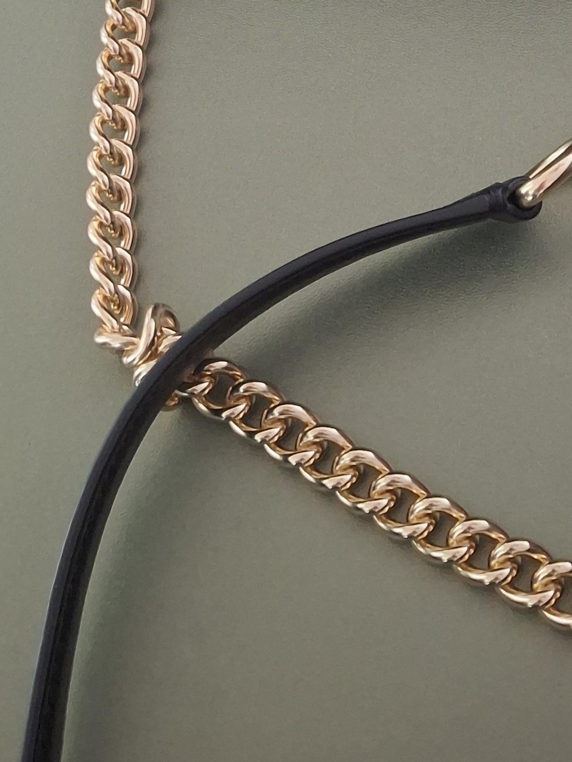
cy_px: -182
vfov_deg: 26.2
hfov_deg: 22.5
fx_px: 1432
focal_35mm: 65
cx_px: 369
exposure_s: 1/20
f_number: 1.8
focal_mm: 4.69
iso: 800
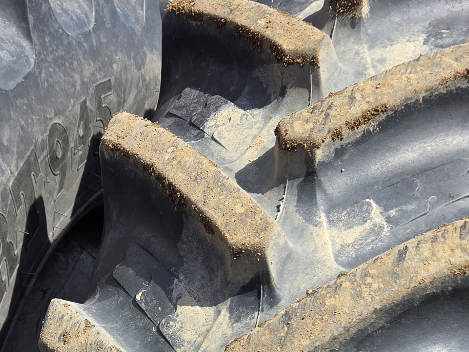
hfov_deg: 25.0
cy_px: 432
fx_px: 1043
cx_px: 115
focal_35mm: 77
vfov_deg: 18.1
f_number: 1.8
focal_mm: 5.4
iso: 25
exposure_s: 1/788
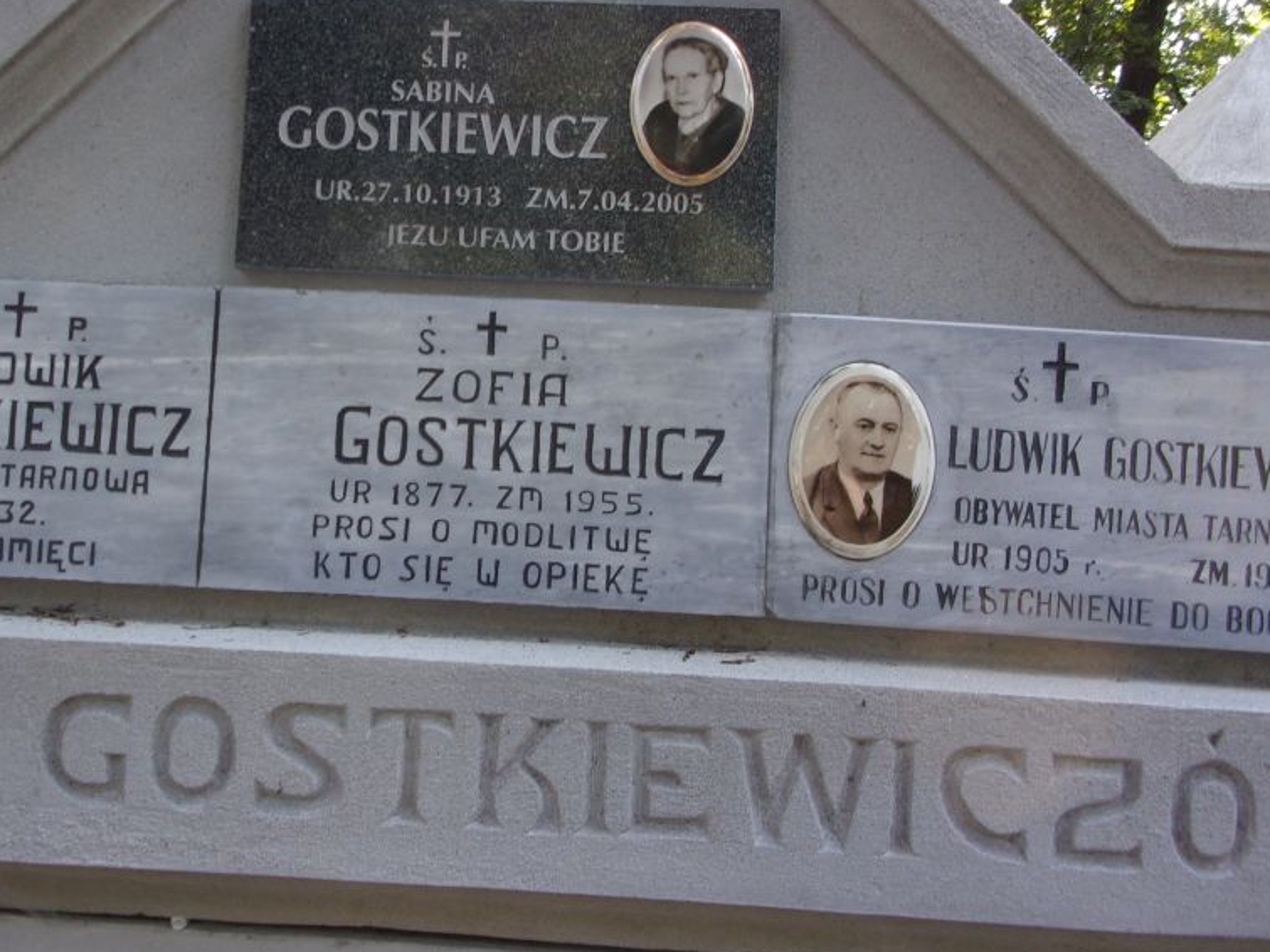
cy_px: 315
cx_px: 483
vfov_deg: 37.3
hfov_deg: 48.6
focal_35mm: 38
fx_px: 1394
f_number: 3.9
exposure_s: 1/34
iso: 83
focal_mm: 5.1
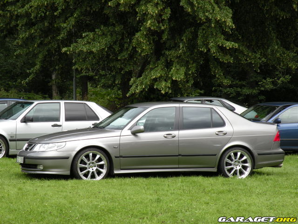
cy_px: 112
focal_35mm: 129
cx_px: 149
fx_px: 1111
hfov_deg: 15.3
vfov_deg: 11.5
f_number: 5.6
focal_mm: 22.9
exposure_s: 1/157
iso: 64
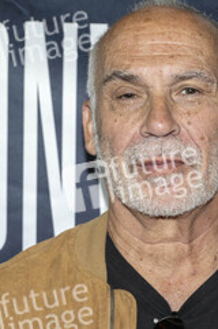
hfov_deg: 9.2
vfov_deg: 13.8
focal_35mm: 148
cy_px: 248
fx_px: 1348
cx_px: 172
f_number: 5.6
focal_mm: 89
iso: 800
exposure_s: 1/200
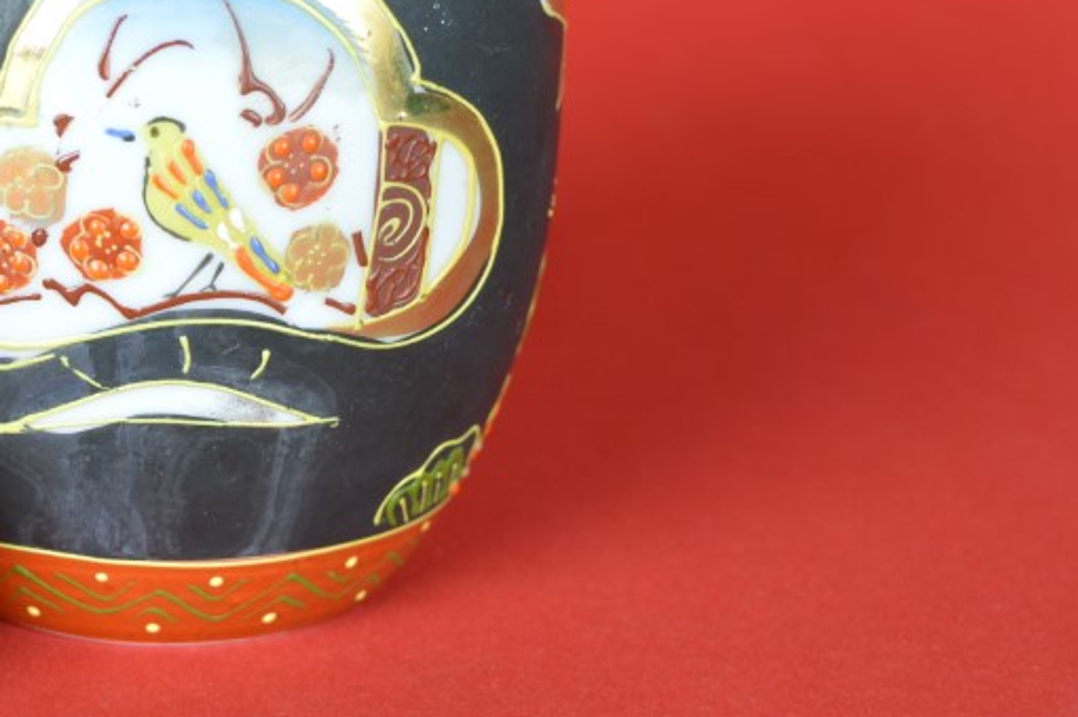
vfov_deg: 15.1
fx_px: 2692
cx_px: 140
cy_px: 231
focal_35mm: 90
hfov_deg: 22.2
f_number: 6.3
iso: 100
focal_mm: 34
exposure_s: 1/125
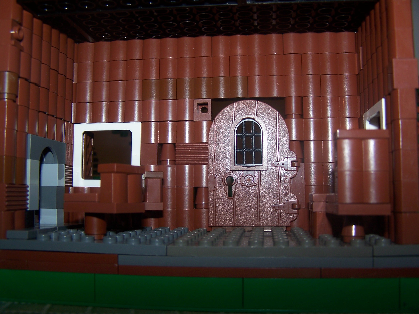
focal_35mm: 38
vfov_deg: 37.7
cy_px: 157
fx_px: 460
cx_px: 210
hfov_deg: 49.0
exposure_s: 1/60
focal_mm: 6.3
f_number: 2.8
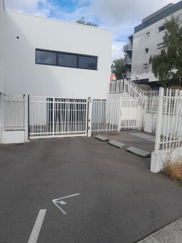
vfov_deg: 65.3
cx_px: 91
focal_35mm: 27
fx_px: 189
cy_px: 122
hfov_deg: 51.3
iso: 40
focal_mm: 4
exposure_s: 1/374
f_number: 1.8
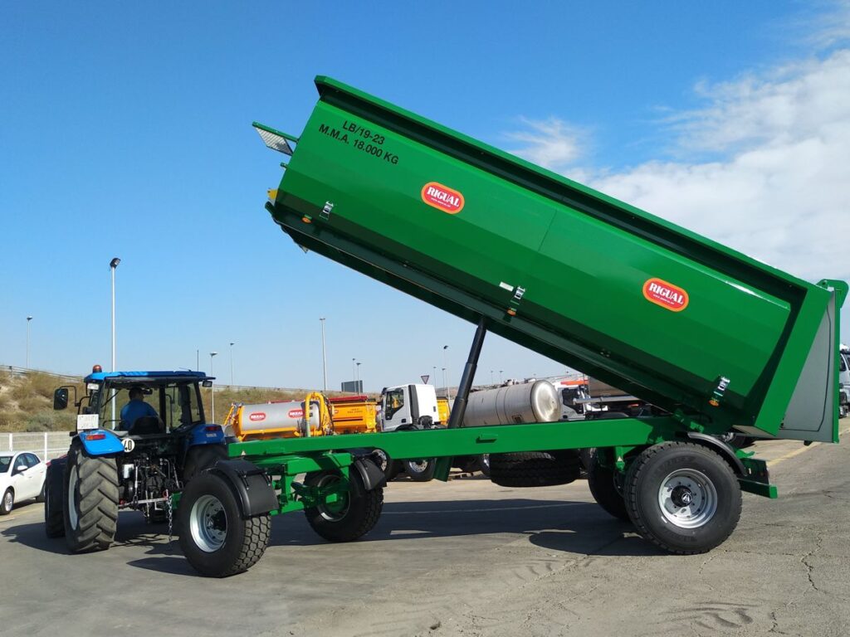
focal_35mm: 26
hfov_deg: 67.3
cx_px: 425
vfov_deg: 53.1
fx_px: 638
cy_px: 318
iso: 100
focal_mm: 3.83
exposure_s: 1/934
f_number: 2.2
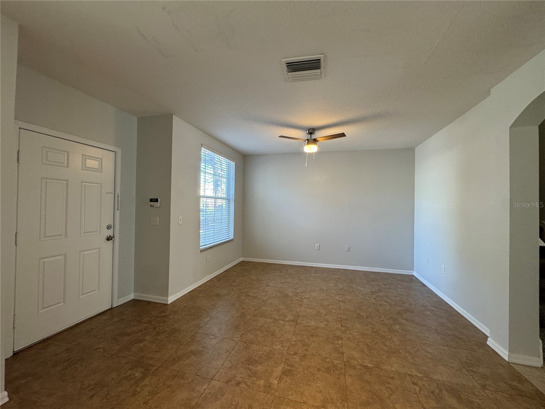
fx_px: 220
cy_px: 204
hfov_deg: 102.1
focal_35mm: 14
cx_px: 272
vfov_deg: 85.7
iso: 200
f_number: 2.2
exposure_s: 1/120
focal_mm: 2.22
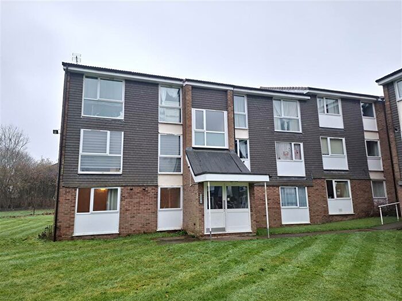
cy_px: 150
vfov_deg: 58.9
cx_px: 201
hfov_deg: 73.9
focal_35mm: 23
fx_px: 267
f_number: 1.8
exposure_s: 1/50
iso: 250
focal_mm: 5.54
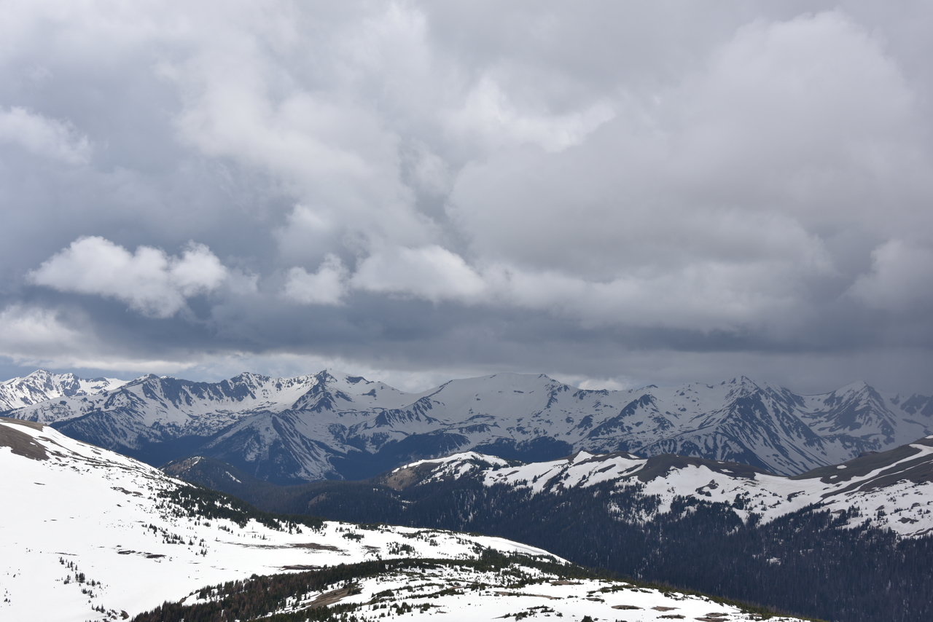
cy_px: 311
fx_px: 1426
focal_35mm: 55
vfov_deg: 24.6
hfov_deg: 36.2
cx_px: 466
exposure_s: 1/400
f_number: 10
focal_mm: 55
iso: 100
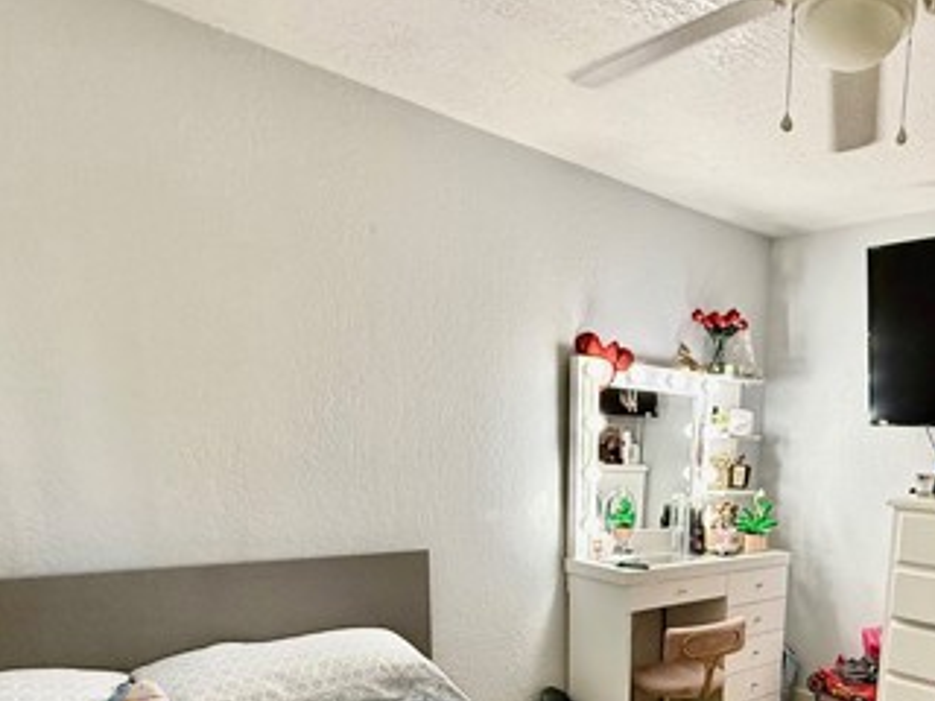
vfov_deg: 46.5
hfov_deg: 58.9
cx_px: 739
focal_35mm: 28
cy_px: 584
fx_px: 756
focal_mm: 2.22
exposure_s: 1/120
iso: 320
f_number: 2.2
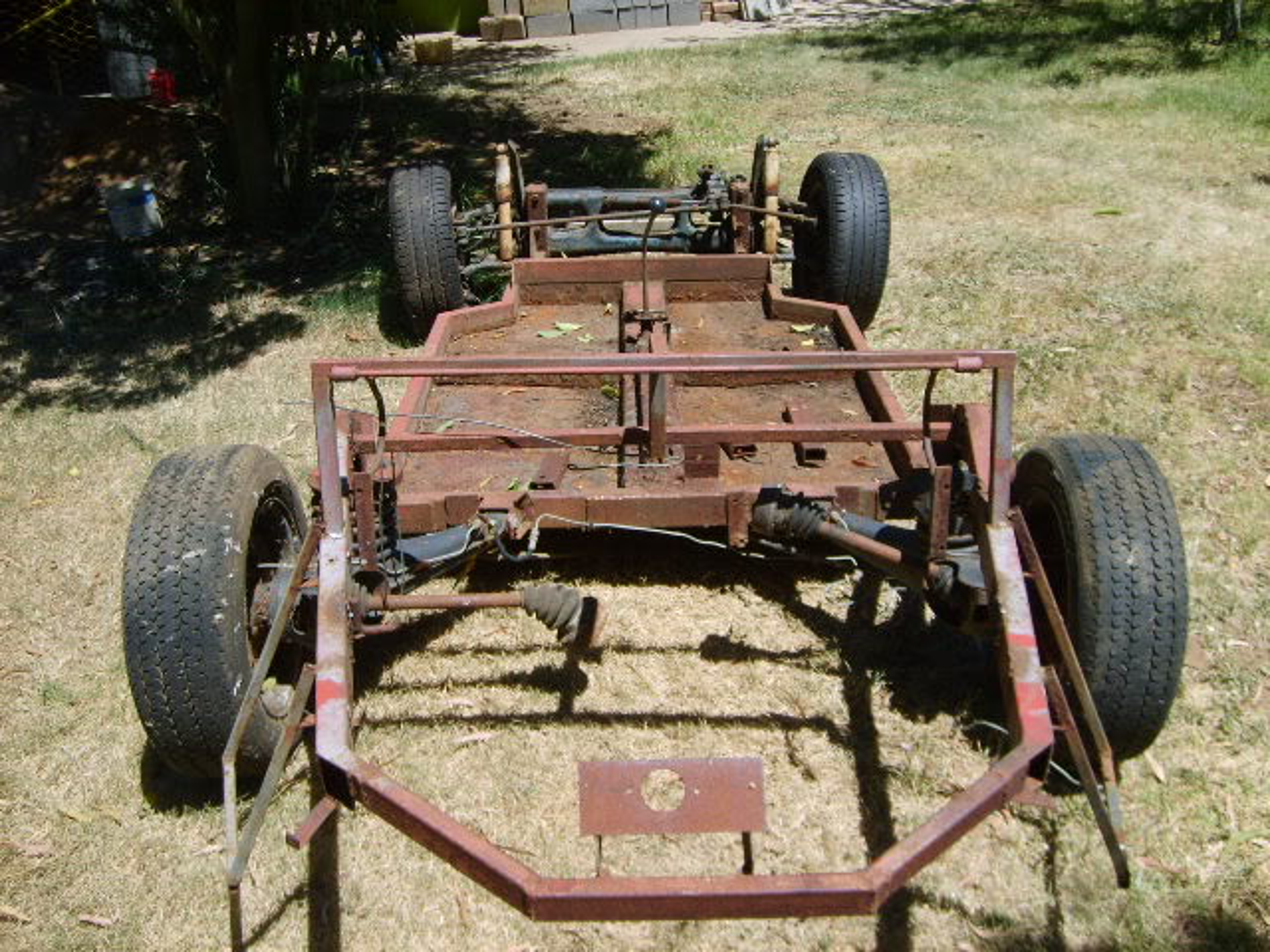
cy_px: 476
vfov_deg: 40.7
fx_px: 1284
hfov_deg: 52.6
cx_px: 635
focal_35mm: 35
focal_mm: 5.8
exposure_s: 1/750
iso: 50
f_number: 2.8
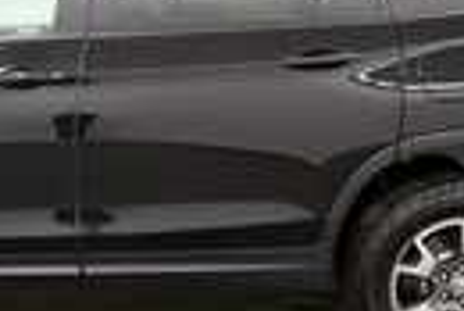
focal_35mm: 77
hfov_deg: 25.7
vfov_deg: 17.8
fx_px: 994
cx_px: 75
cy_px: 166
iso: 1250
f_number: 5.3
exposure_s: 1/125
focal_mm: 17
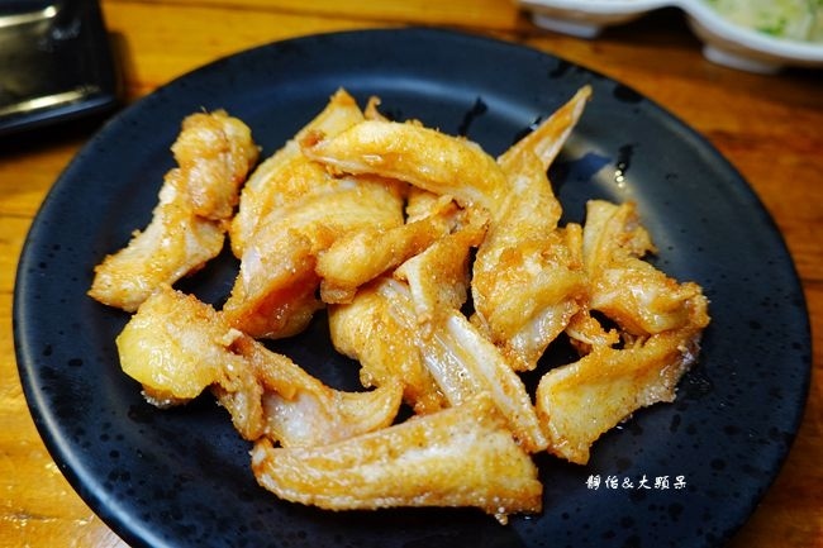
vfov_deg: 53.1
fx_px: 548
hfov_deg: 73.8
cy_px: 274
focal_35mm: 24
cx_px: 412
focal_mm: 9
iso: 125
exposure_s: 1/60
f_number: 2.8
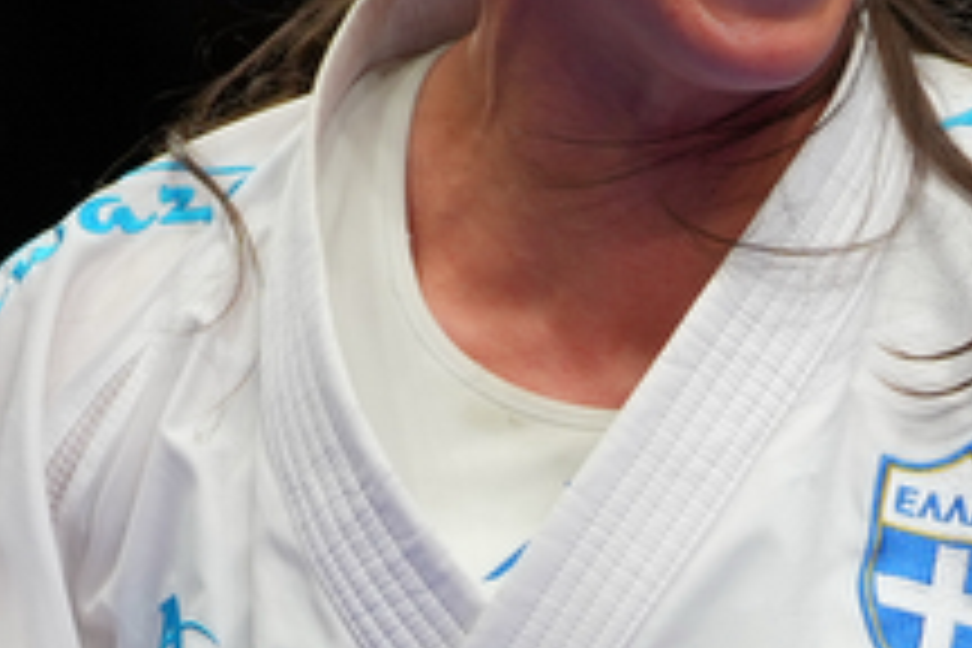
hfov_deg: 1.4
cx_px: 423
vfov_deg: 0.9
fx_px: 39984
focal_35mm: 1481
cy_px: 734
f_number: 2.8
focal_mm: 200
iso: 400
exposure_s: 1/1000
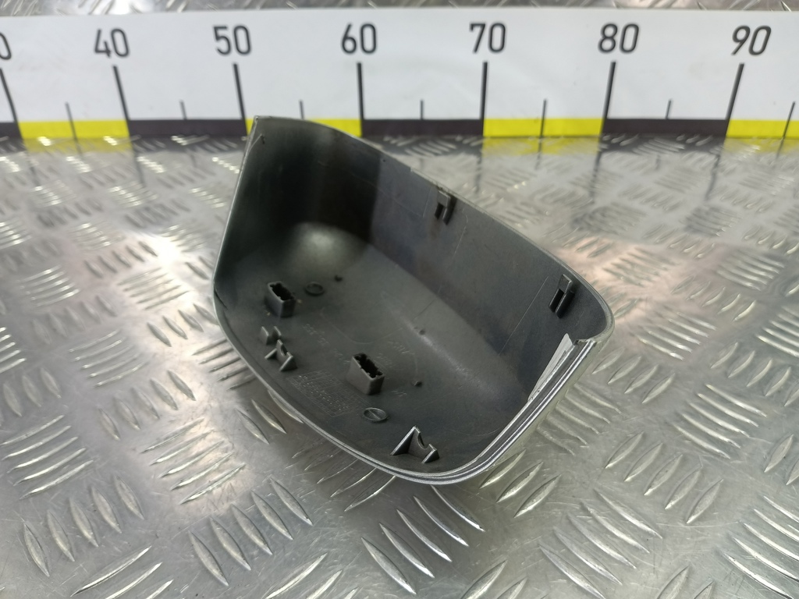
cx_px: 400
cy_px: 300
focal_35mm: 23
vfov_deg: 58.9
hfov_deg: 73.9
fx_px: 531
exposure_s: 1/50
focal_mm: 4.11
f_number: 1.6
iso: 111
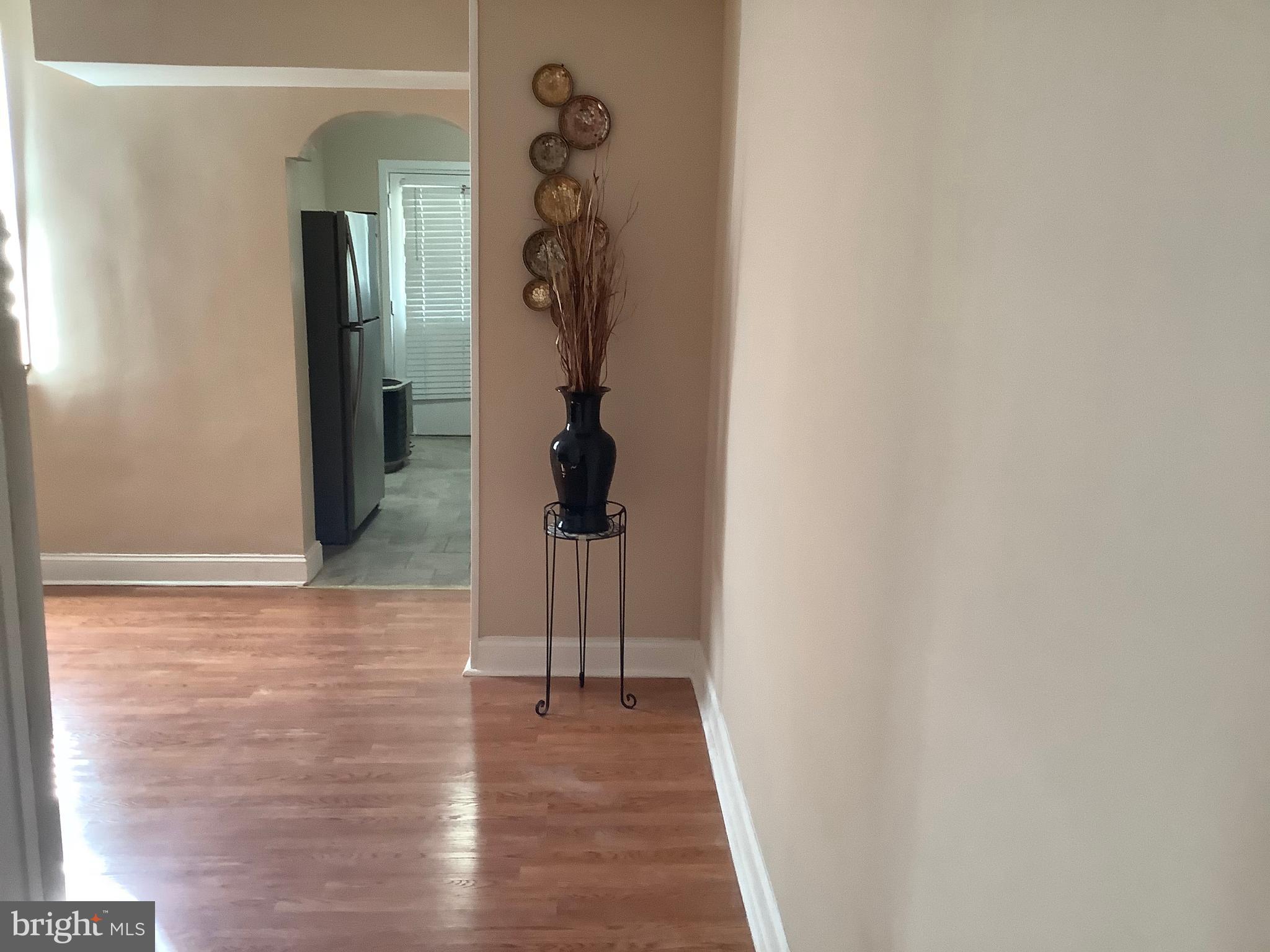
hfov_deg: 58.4
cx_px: 635
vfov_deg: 45.4
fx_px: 1137
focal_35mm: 31
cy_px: 476
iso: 200
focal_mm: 3.3
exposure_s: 1/60
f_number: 2.4
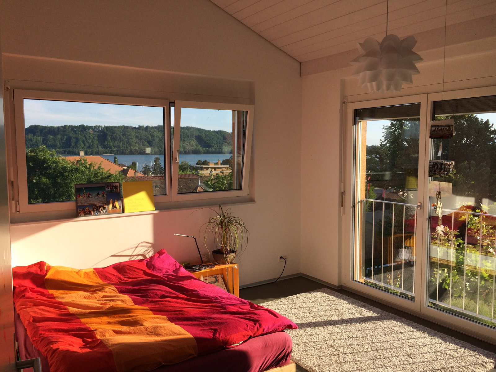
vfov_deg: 48.2
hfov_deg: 61.7
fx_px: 416
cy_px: 186
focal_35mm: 29
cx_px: 248
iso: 32
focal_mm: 4.15
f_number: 2.2
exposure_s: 1/1001
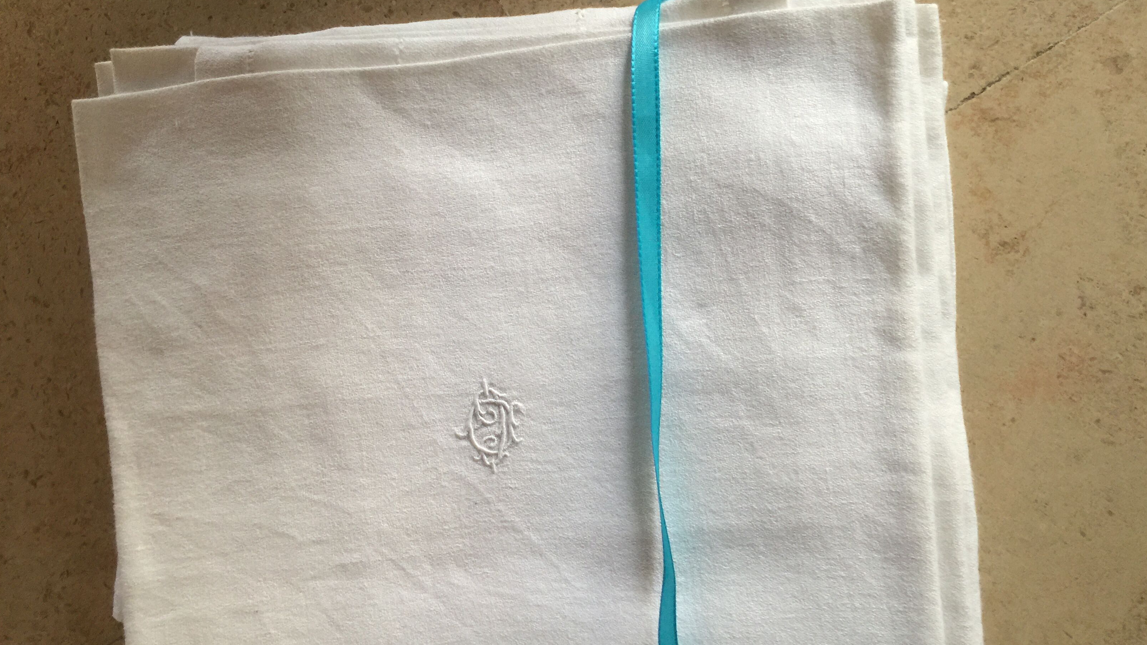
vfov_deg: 36.7
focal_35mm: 32
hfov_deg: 61.0
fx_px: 973
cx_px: 576
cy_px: 346
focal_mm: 4.15
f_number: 2.2
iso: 50
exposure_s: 1/17
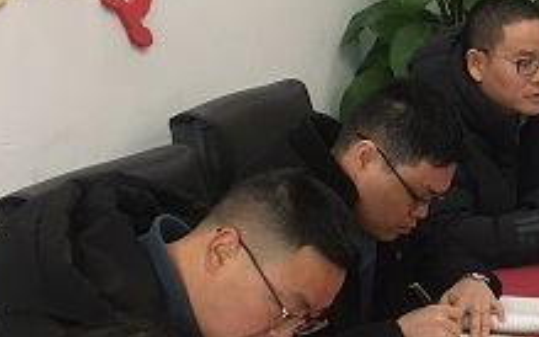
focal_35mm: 101
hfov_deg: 19.3
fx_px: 1484
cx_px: 660
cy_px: 258
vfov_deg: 12.9
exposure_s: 1/17
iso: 40
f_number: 2.2
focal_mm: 4.15
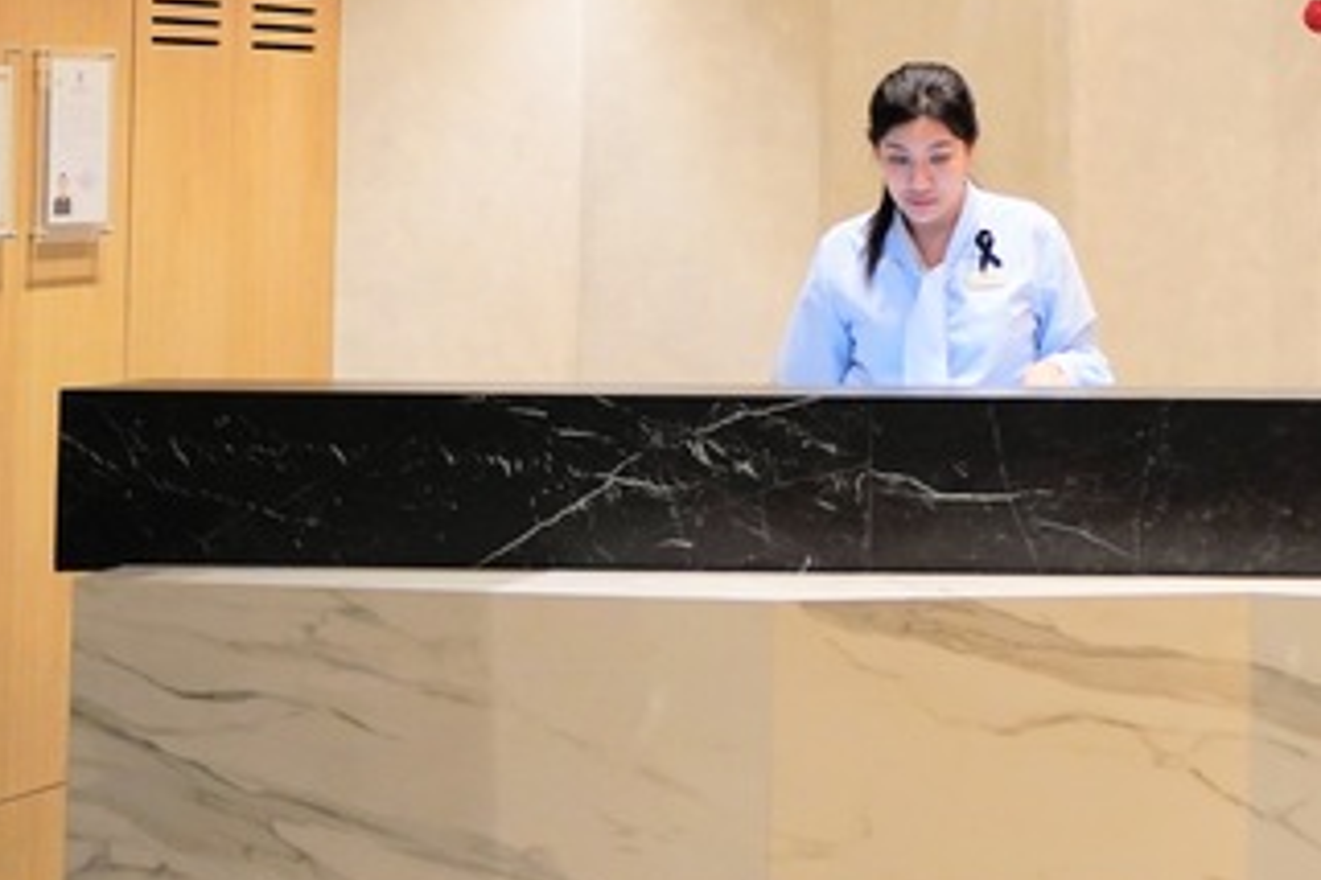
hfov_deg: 16.6
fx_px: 4102
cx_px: 2008
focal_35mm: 112
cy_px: -60
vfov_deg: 12.1
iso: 1600
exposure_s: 1/160
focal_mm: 35.9
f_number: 3.2
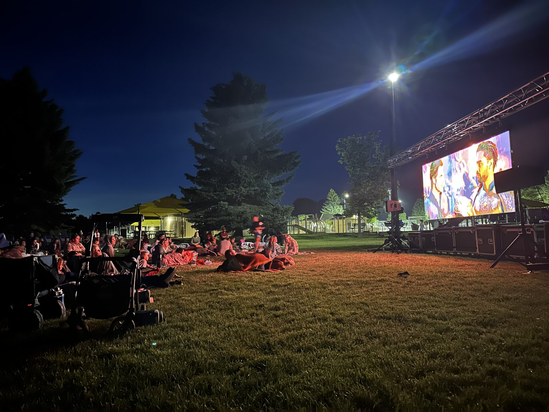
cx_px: 274
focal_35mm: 24
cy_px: 206
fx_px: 381
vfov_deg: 56.8
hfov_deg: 71.6
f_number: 1.78
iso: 2500
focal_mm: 6.86
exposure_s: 1/9
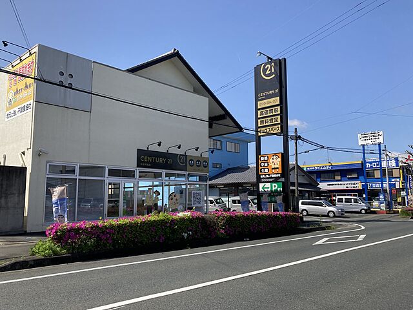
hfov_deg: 63.4
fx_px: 334
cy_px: 155
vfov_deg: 49.7
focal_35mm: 28
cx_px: 206
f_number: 1.8
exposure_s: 1/1946
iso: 20
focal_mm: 3.99
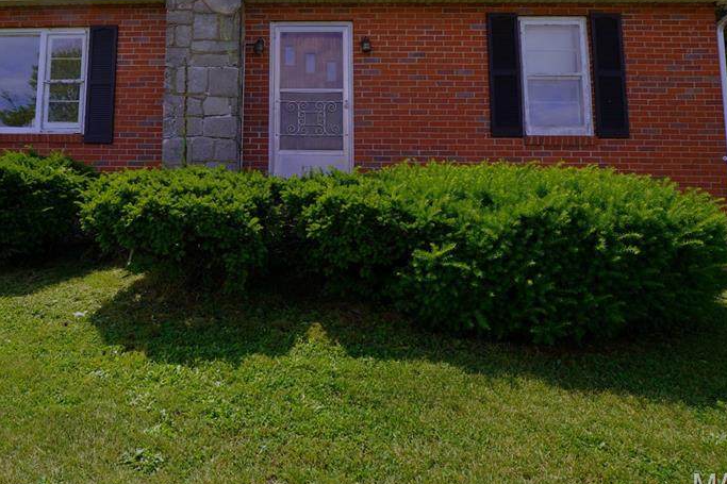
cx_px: 254
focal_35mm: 25
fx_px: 500
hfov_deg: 70.4
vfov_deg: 50.4
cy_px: 145
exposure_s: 1/125
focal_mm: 11
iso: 100
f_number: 8
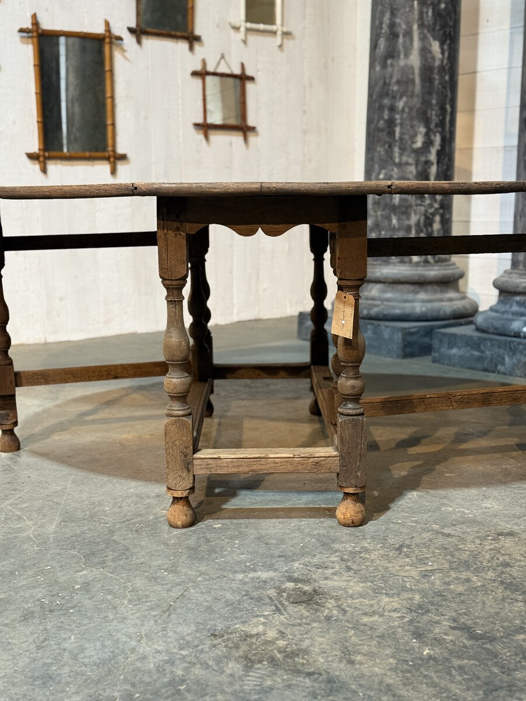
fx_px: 972
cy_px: 350
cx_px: 263
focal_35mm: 48
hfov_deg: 30.3
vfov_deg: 39.7
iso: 200
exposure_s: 1/33
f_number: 1.78
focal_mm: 6.76
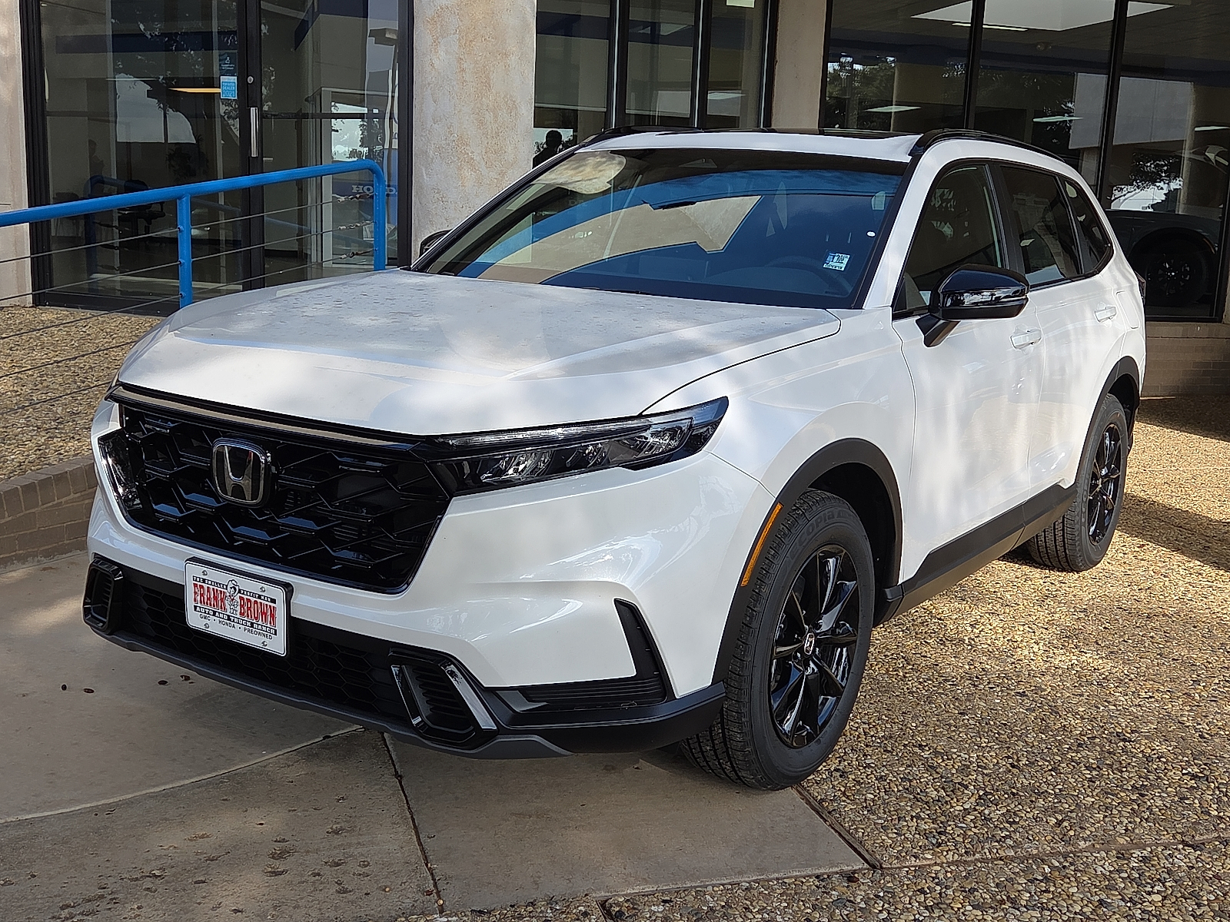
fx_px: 1315
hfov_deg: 50.1
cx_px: 615
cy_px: 461
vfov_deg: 38.7
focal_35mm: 37
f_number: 1.8
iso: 76
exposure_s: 1/2500
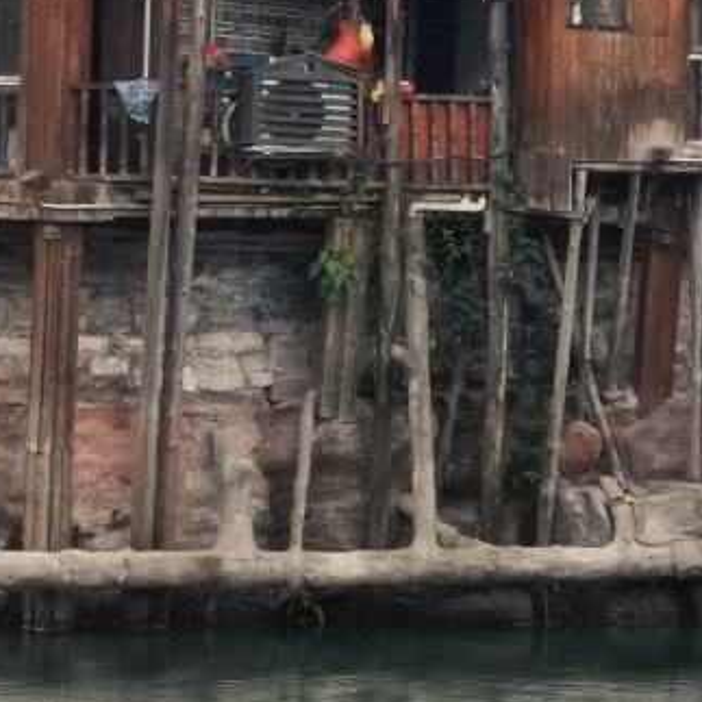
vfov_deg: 9.9
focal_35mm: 174
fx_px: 3992
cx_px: 617
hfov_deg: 10.0
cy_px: -185
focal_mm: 5.58
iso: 200
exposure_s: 1/100
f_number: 1.8
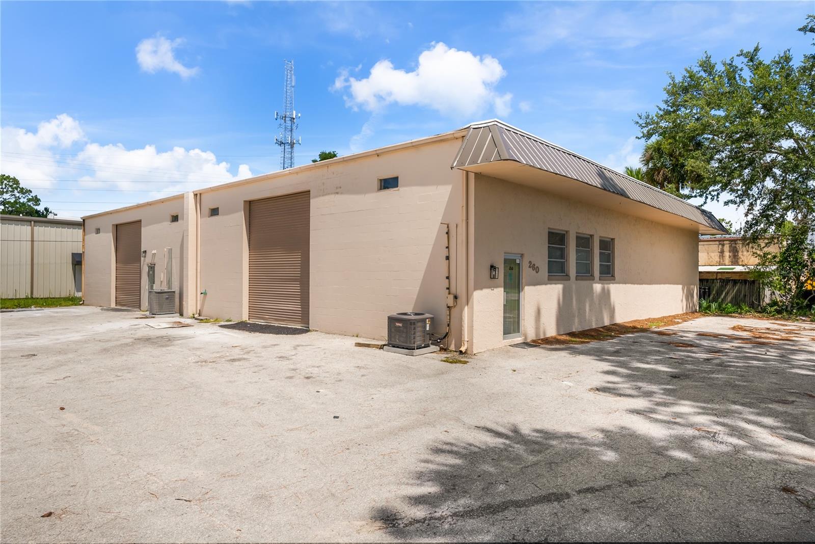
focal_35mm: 23
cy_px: 272
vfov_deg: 55.1
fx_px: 521
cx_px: 408
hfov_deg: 76.1
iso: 400
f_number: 7.1
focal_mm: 23
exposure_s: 1/5000
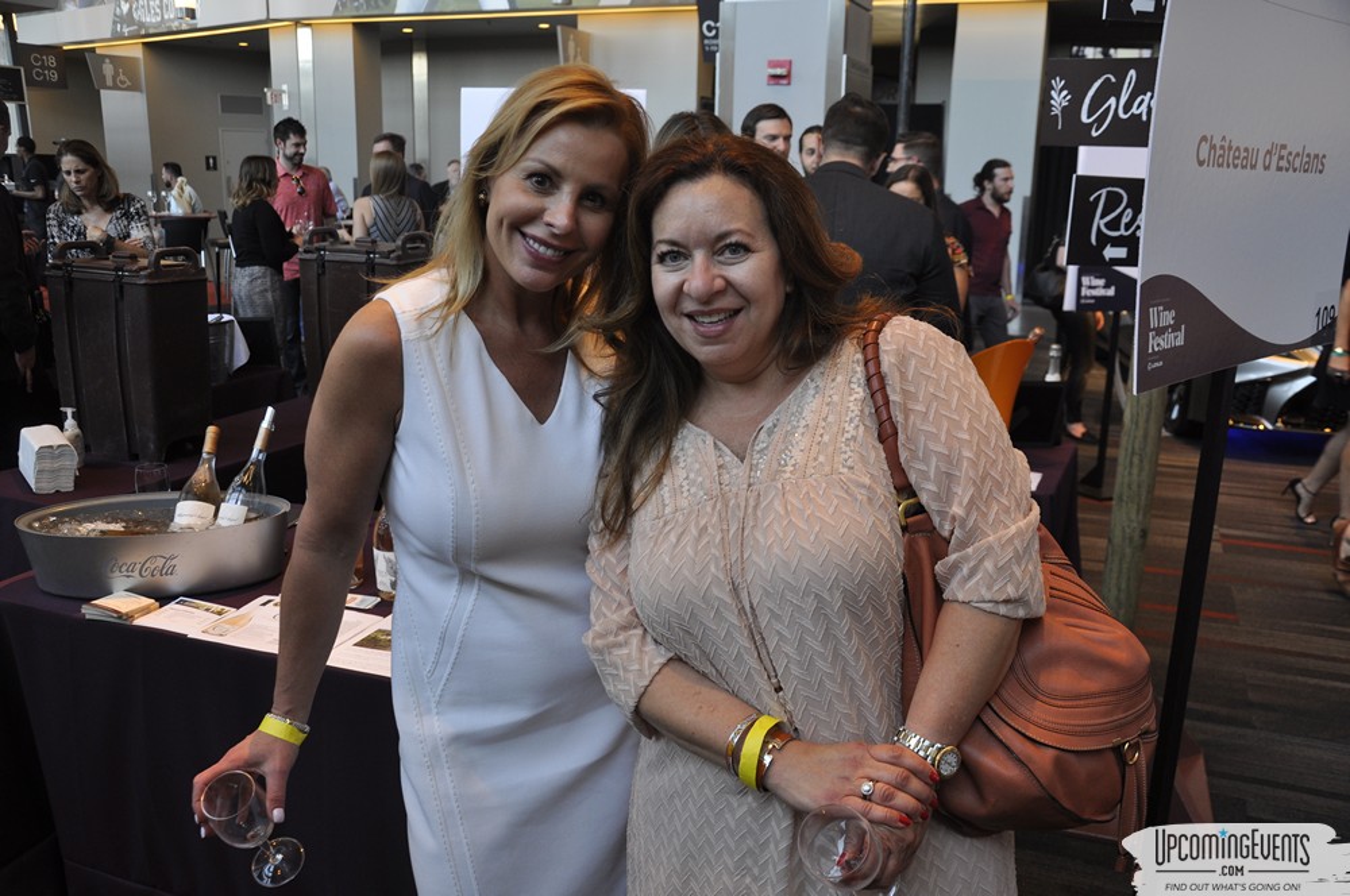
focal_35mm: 32
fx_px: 1180
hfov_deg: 59.6
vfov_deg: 41.6
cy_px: 448
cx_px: 675
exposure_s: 1/60
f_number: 5
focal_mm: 21
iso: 400
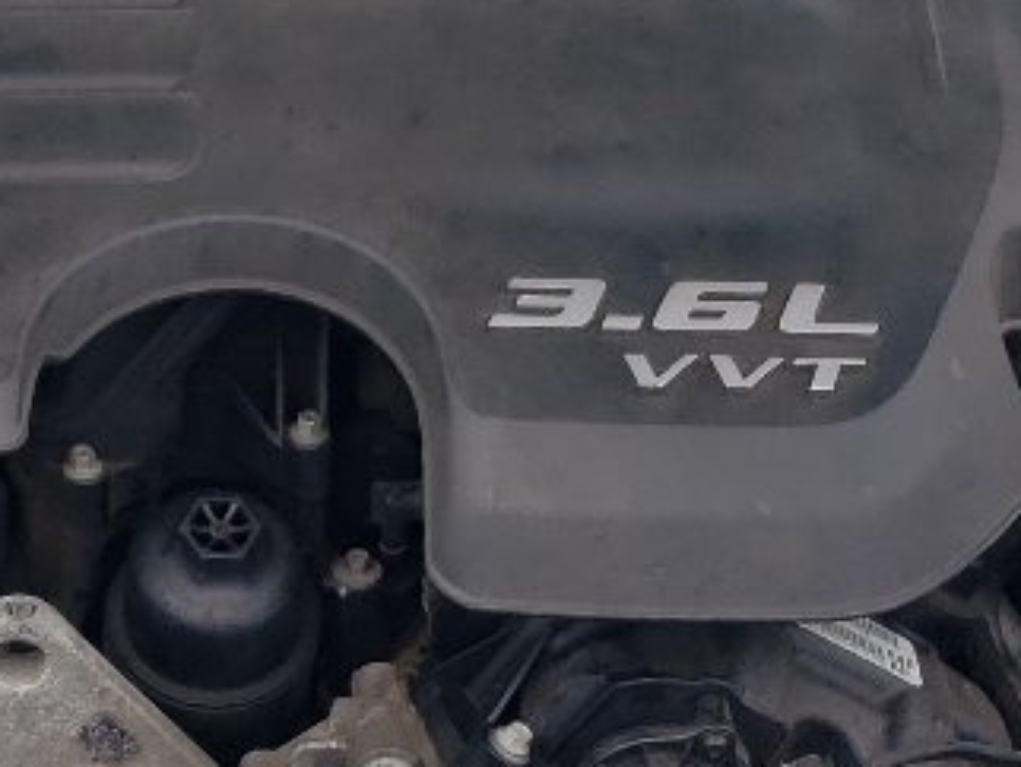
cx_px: 187
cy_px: 409
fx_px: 3808
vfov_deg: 11.5
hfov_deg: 15.2
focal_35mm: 129
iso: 50
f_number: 1.5
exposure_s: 1/1111
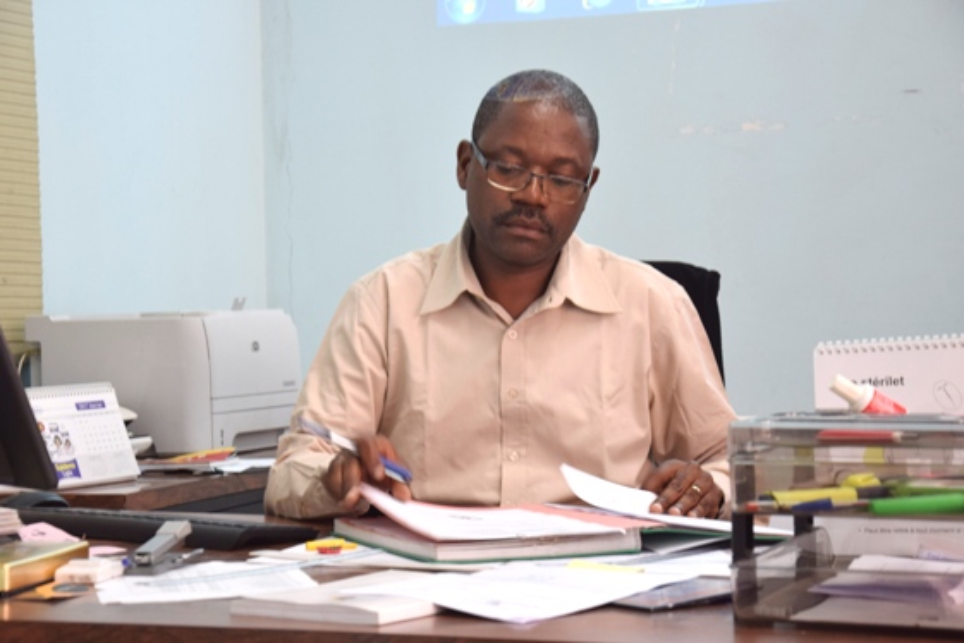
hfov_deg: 23.4
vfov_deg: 15.7
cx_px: 482
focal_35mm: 87
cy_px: 322
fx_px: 2329
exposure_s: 1/15
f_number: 5
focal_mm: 58
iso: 400
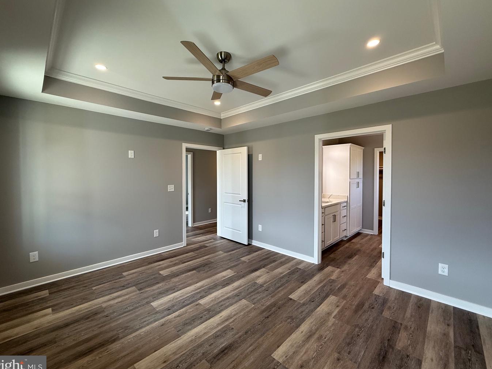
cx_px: 246
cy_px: 179
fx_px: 213
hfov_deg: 98.2
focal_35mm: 15
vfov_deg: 81.7
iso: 125
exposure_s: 1/99
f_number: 2.2
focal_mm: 2.22
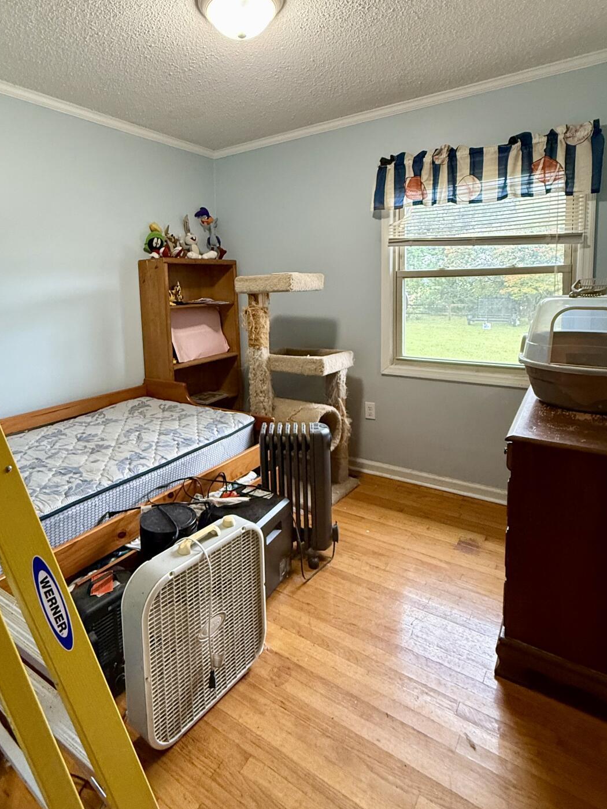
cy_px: 327
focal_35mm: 20
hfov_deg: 65.4
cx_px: 244
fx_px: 468
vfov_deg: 80.9
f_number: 2.2
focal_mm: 2.22
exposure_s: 1/60
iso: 500
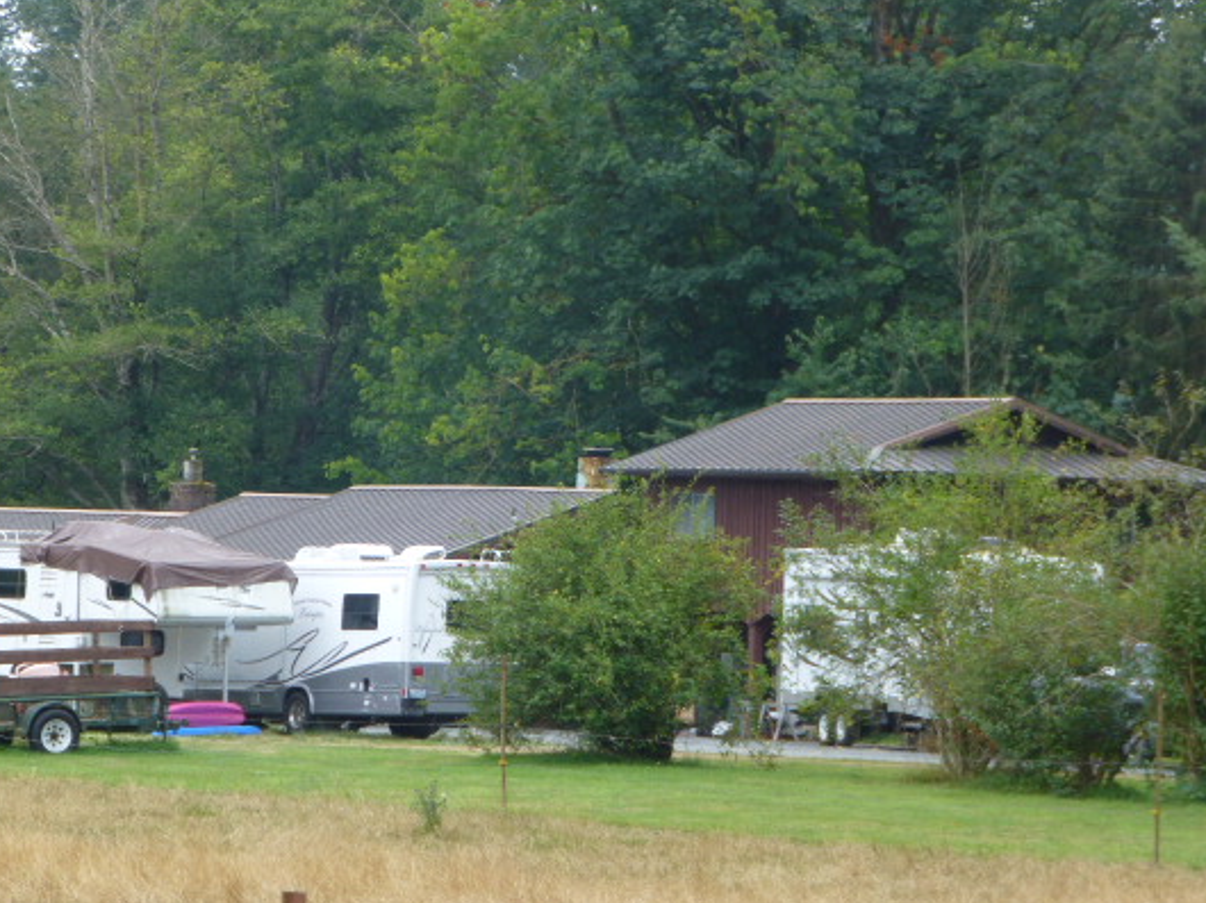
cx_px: 480
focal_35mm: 186
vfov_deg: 8.0
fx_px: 6477
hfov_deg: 10.6
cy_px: 462
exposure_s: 1/100
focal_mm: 27.6
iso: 100
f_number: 5.4
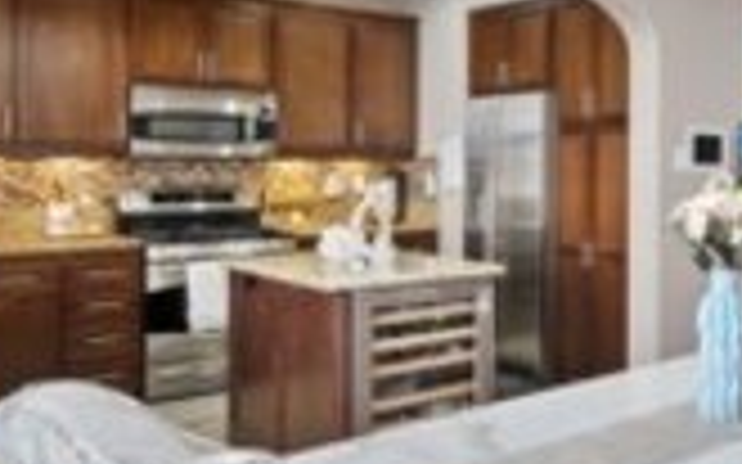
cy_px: 131
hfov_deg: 41.7
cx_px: 769
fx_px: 809
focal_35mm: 40
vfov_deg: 31.5
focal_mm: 16
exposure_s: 30
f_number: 22
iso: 50
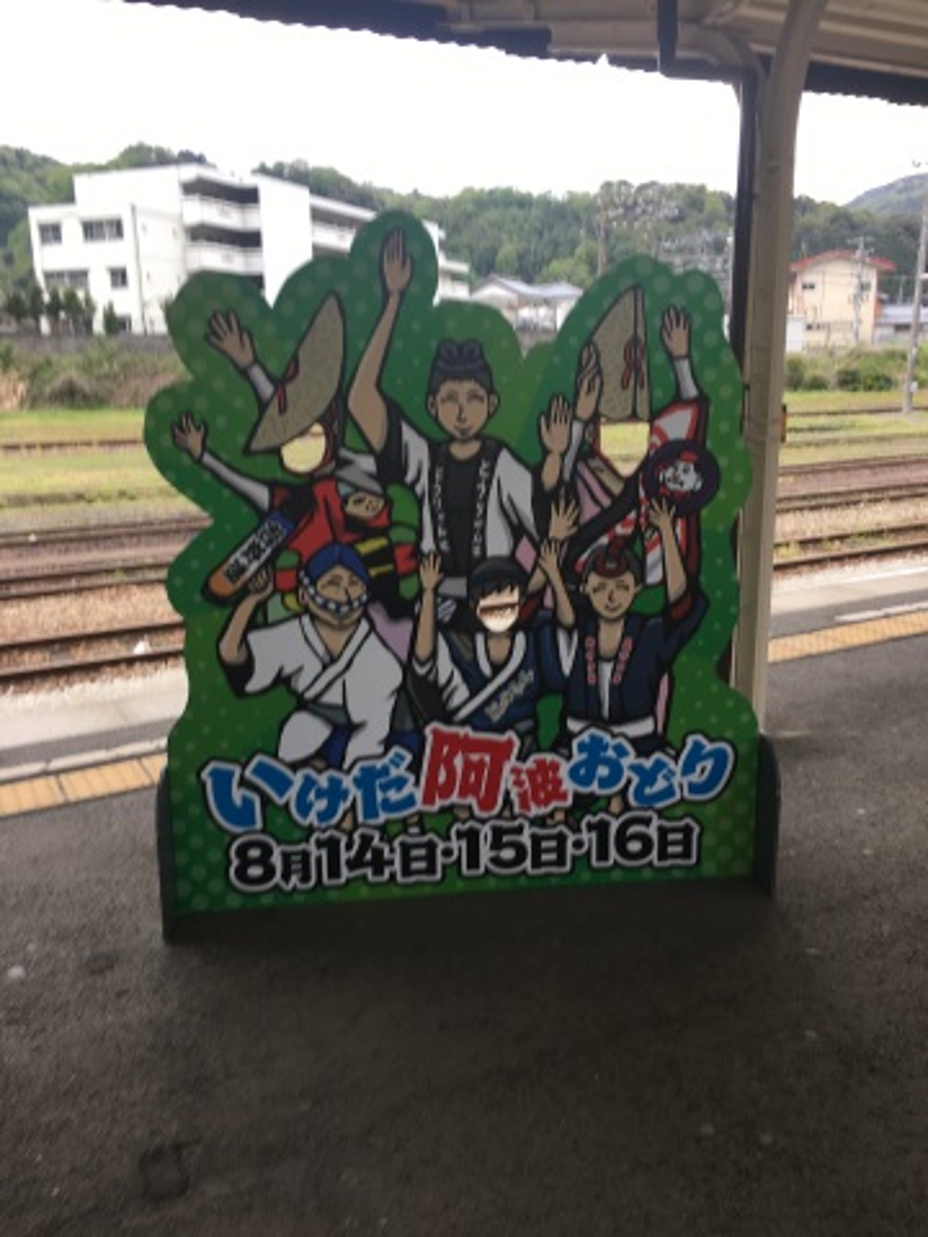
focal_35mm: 29
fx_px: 1037
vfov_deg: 61.7
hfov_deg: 48.2
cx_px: 464
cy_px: 618
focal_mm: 4.15
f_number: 2.2
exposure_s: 1/40
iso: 25
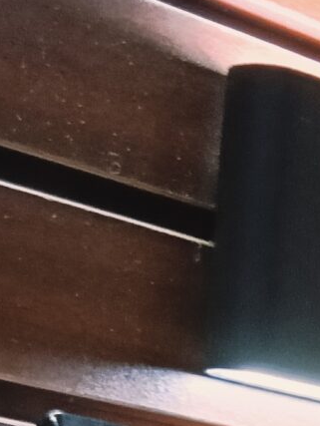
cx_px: 589
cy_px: 843
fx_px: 1994
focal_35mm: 162
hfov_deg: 8.8
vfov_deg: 11.1
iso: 800
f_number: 1.8
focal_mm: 3.98
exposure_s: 1/33.3
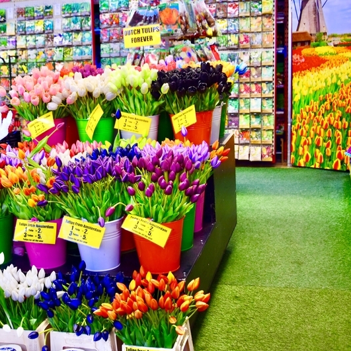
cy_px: 176
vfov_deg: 34.0
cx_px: 93
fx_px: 574
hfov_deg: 33.4
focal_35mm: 50
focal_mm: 26
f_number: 4
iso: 400
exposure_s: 1/60
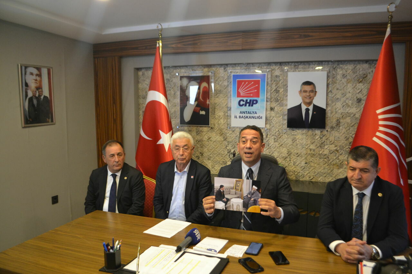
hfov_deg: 67.4
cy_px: 137
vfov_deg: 47.9
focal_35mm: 27
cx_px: 206
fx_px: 309
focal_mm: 18
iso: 1250
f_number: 3.5
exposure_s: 1/60
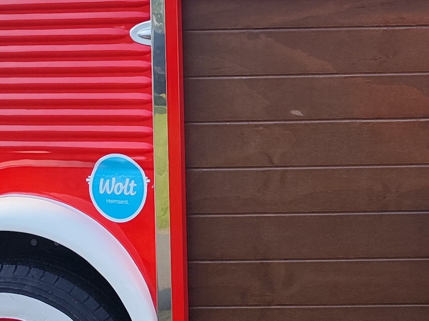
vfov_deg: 15.4
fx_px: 1177
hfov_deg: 18.9
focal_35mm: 95
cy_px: 35
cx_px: 586
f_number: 1.69
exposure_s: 1/1122
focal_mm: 7.01
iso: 50
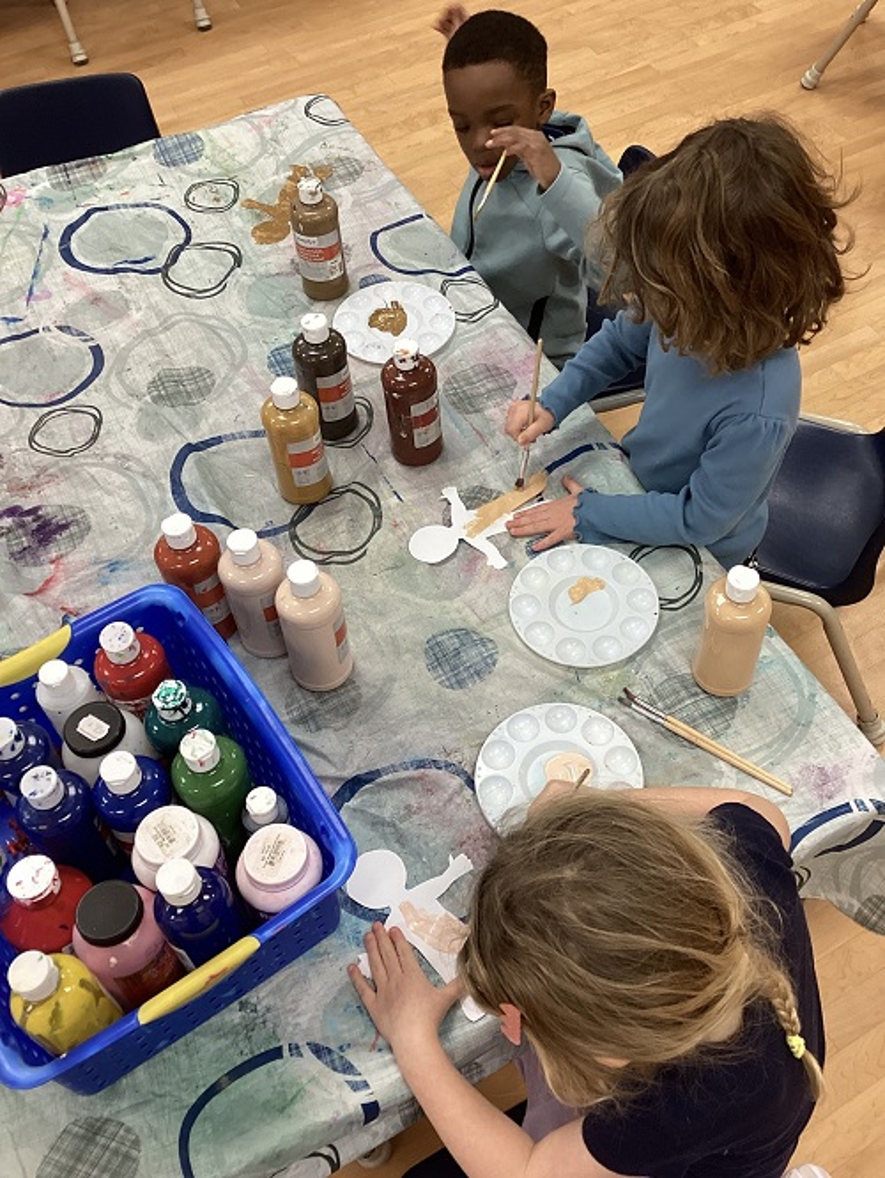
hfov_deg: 45.5
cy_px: 589
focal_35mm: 31
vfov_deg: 58.3
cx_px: 442
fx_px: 1055
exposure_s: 1/60
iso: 125
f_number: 2.4
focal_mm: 3.3
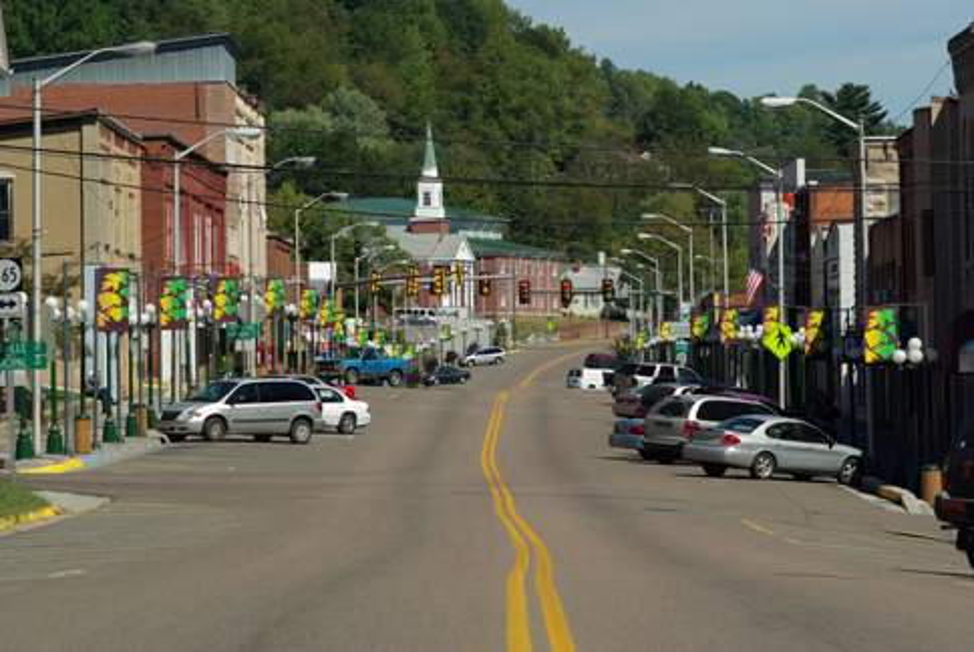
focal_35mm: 202
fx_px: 5485
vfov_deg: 6.8
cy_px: 326
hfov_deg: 10.1
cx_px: 487
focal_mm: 135
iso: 200
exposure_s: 1/640
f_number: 8
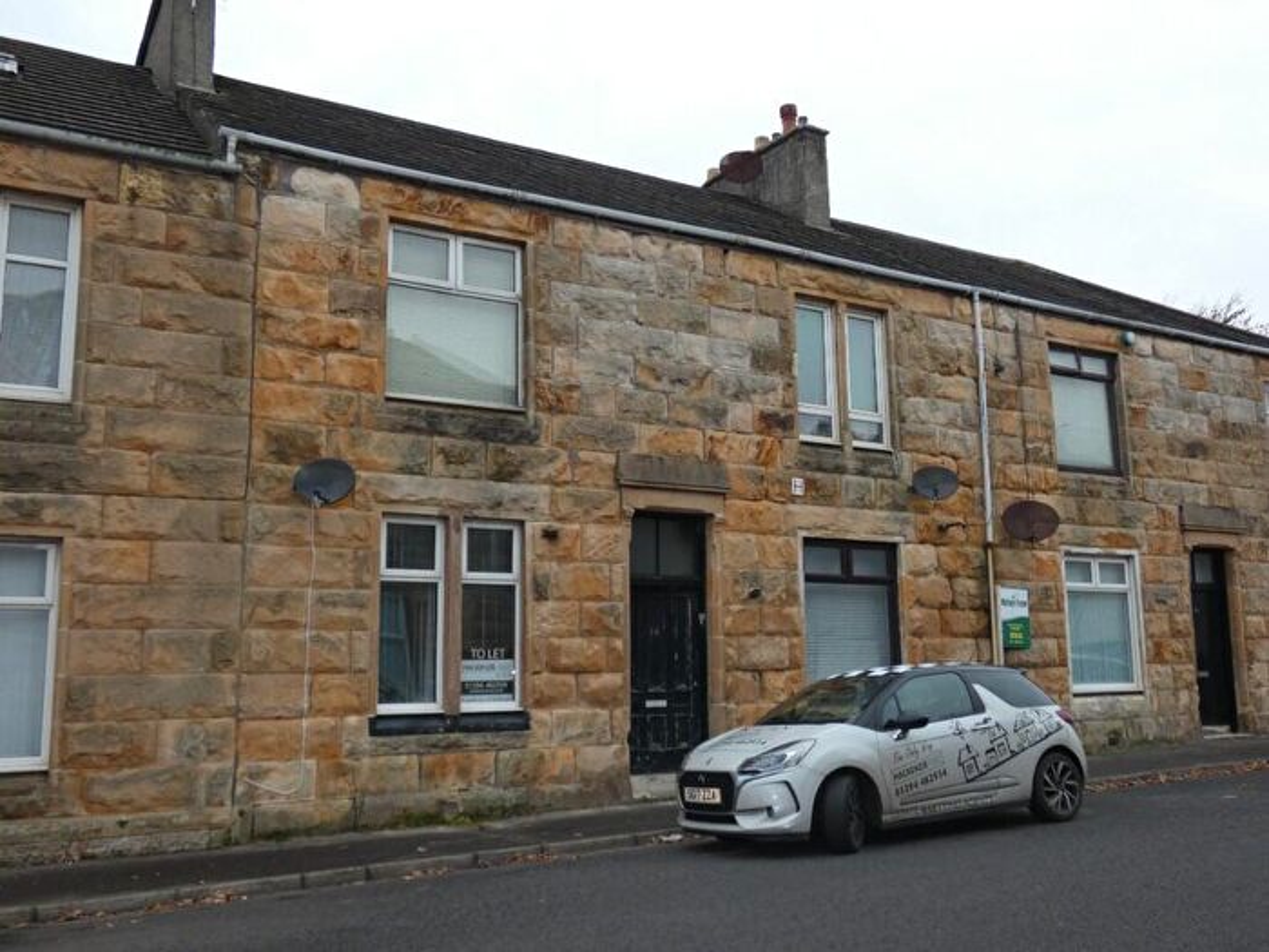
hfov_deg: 58.4
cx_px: 634
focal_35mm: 31
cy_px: 476
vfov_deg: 45.4
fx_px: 1136
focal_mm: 5.5
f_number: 3.3
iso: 125
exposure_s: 1/60
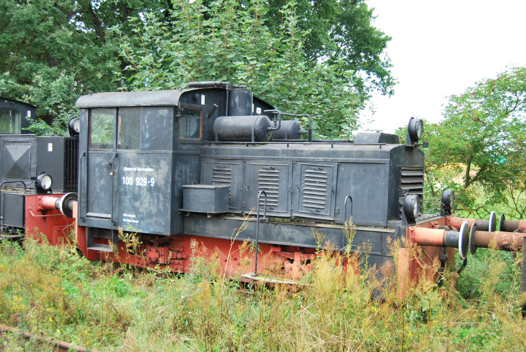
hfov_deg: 49.5
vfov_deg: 34.3
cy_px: 176
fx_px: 571
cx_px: 263
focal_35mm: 39
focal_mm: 26
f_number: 4.2
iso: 200
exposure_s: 1/200
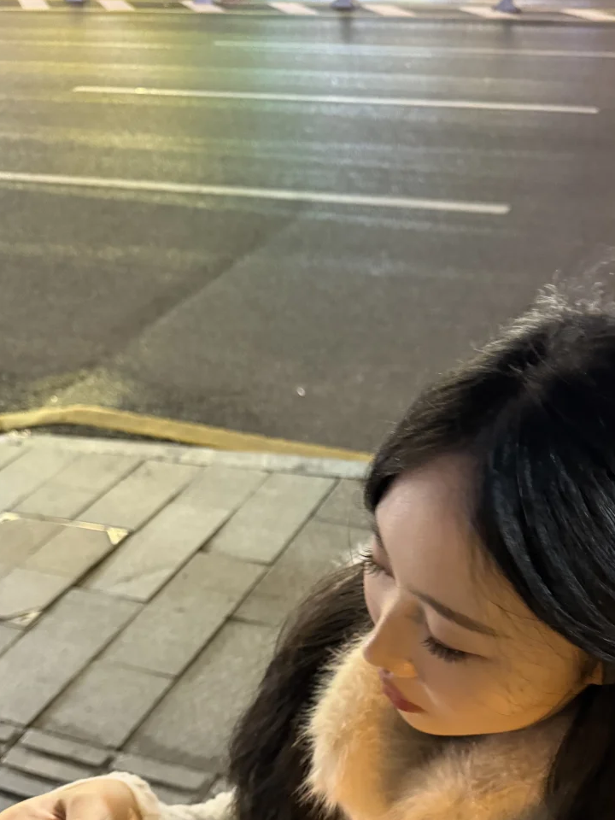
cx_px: 431
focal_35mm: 36
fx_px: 853
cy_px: 610
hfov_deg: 39.0
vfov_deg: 49.4
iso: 1000
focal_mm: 6.76
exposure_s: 1/25
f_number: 1.78
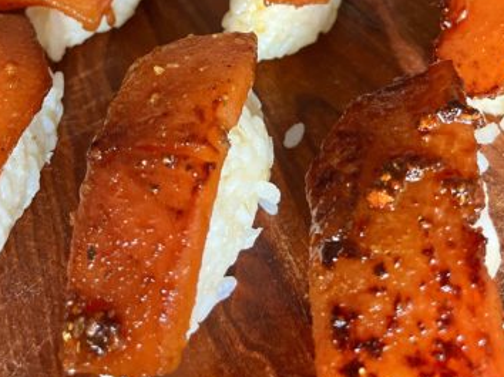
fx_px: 713
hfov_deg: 38.7
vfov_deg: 27.1
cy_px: -39
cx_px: 306
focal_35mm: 49
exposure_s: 1/54
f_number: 1.6
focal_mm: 5.1
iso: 400
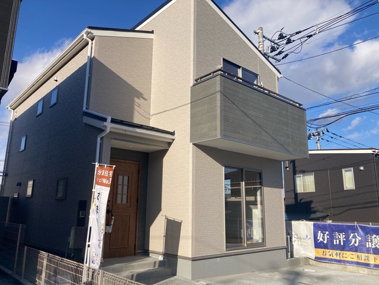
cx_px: 190
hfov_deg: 63.4
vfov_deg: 49.7
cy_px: 142
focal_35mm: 28
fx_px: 307
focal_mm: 3.99
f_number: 1.8
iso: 20
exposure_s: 1/2088
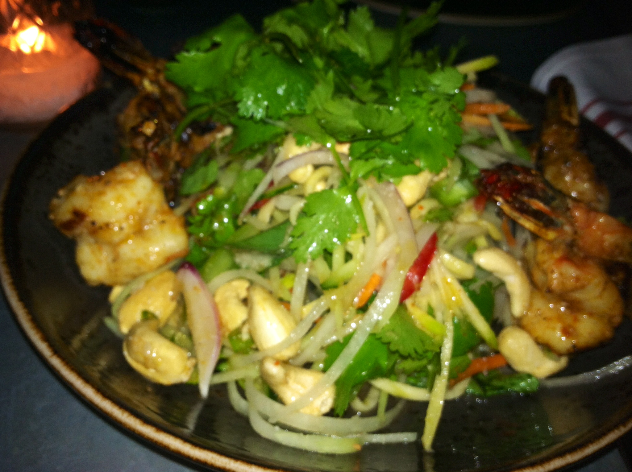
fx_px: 638
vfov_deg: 40.6
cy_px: 236
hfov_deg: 52.7
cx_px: 316
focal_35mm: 35
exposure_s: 1/55
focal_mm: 3.85
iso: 80
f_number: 2.8
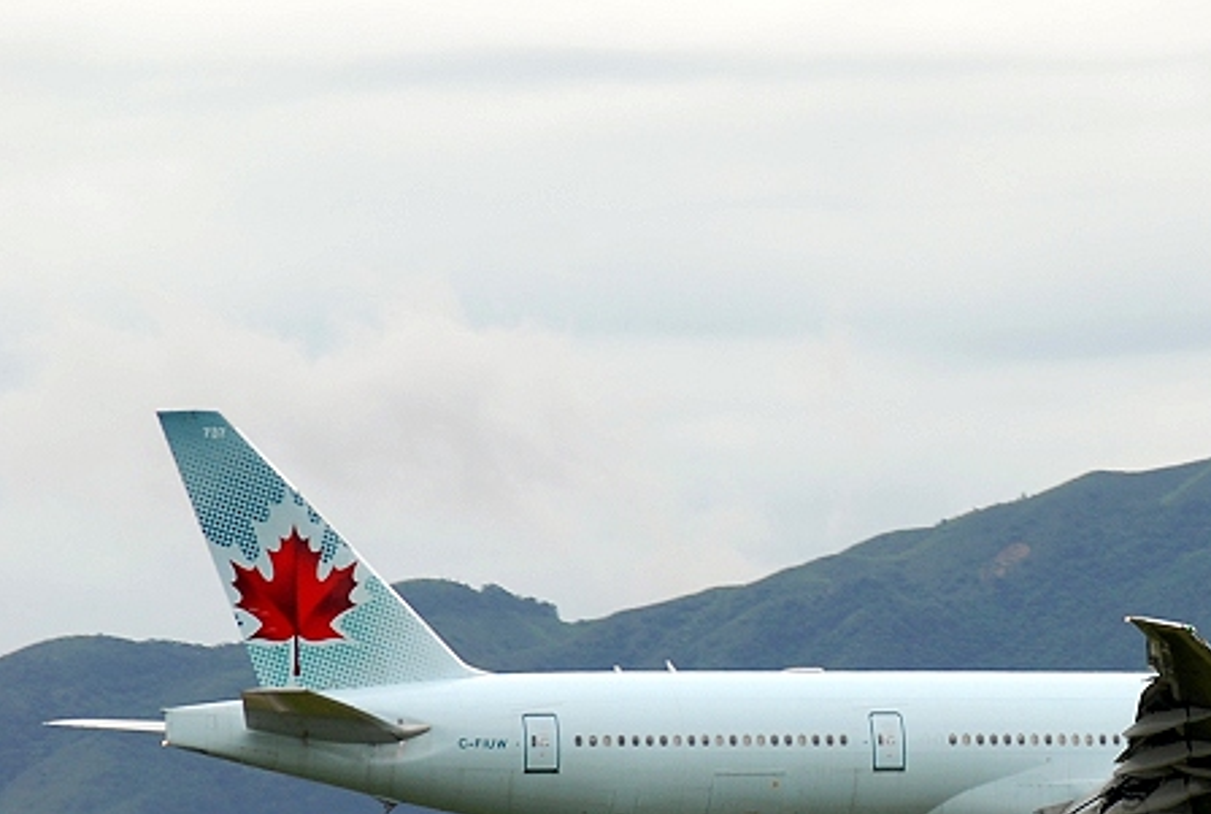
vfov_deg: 2.8
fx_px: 16720
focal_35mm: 496
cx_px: 1079
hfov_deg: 4.1
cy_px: 683
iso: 200
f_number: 5
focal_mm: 185
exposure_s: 1/500
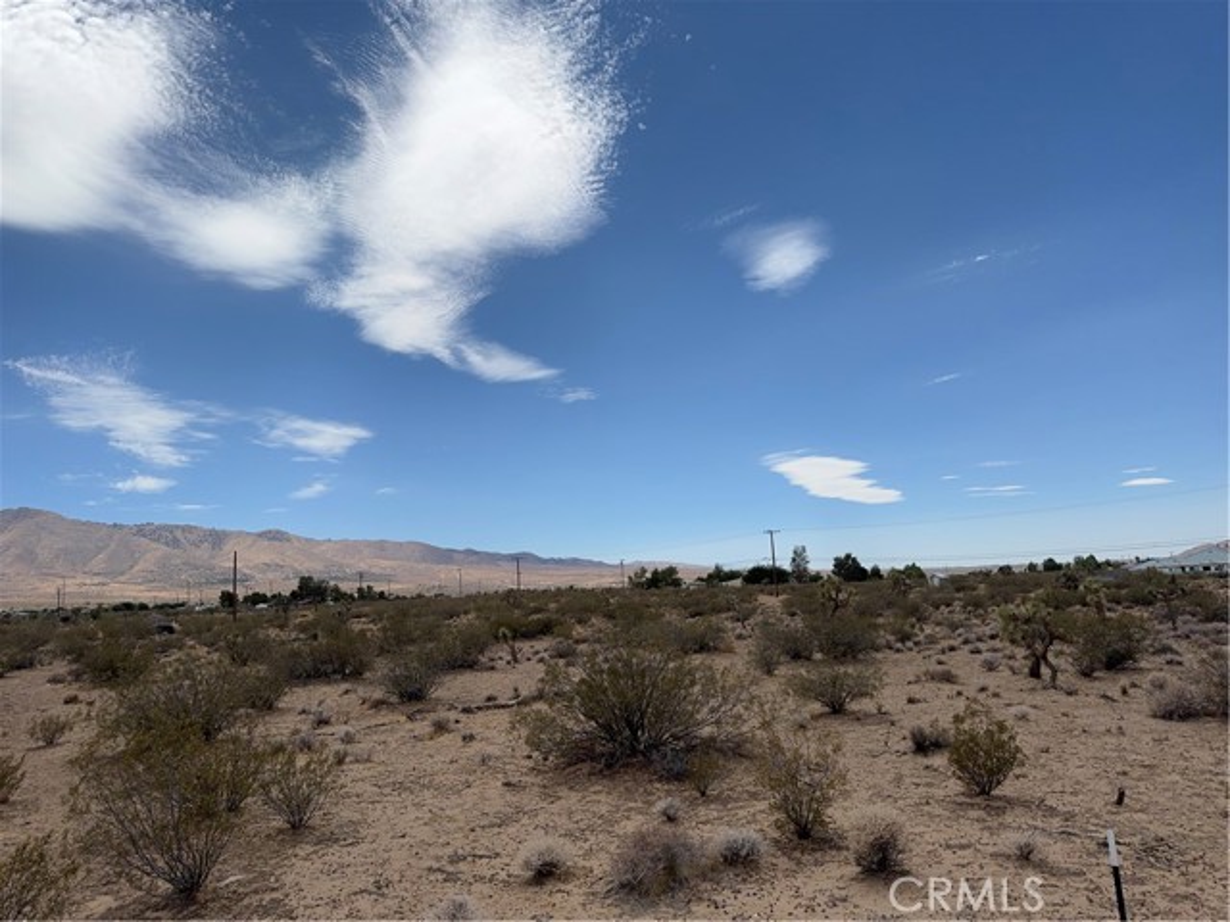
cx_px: 615
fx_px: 853
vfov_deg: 56.8
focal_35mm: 24
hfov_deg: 71.6
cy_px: 461
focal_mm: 6.76
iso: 80
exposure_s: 1/12346
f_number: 1.78
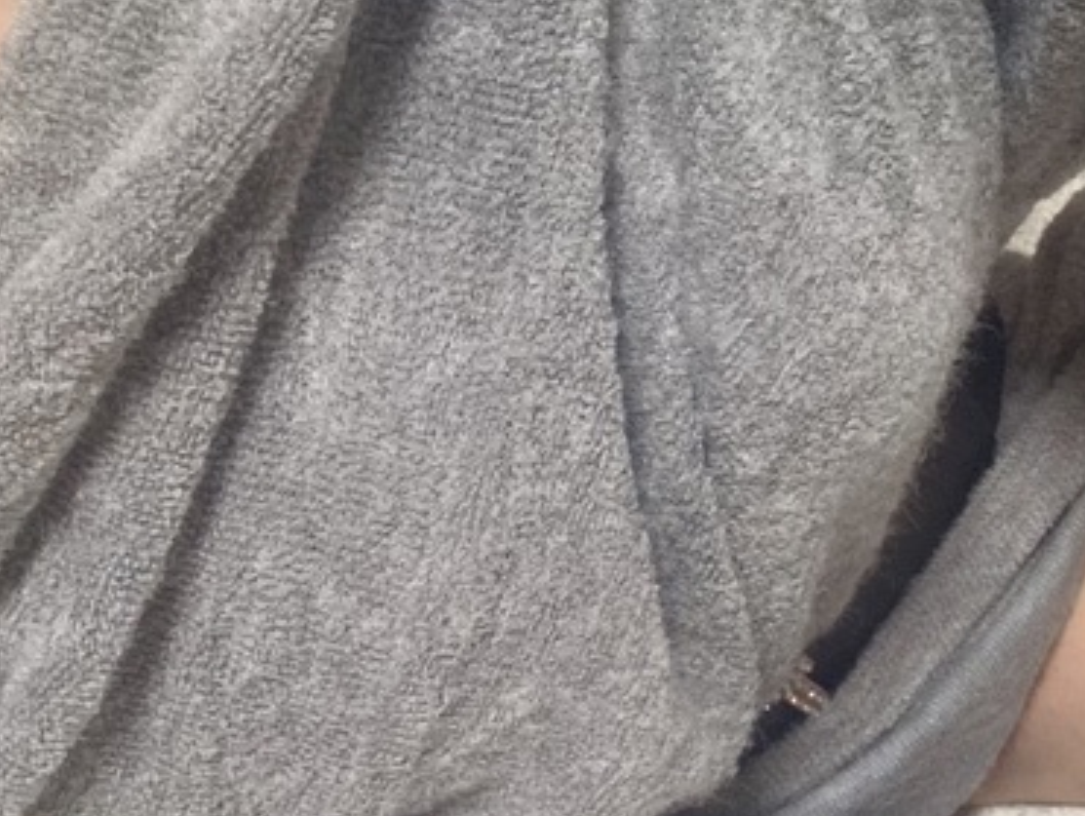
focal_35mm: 69
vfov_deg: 21.1
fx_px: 2165
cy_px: 662
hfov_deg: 28.1
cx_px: 503
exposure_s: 1/40
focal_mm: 2.87
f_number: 2.2
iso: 200
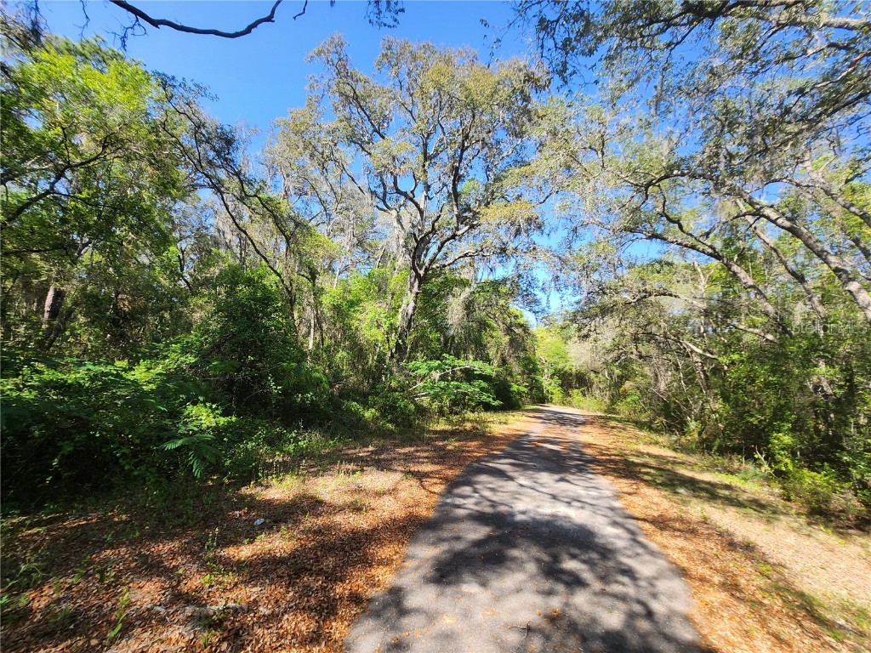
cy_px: 326
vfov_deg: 89.9
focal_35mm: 13
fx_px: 327
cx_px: 436
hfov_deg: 106.2
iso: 32
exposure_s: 1/352
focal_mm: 1.7
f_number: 2.2
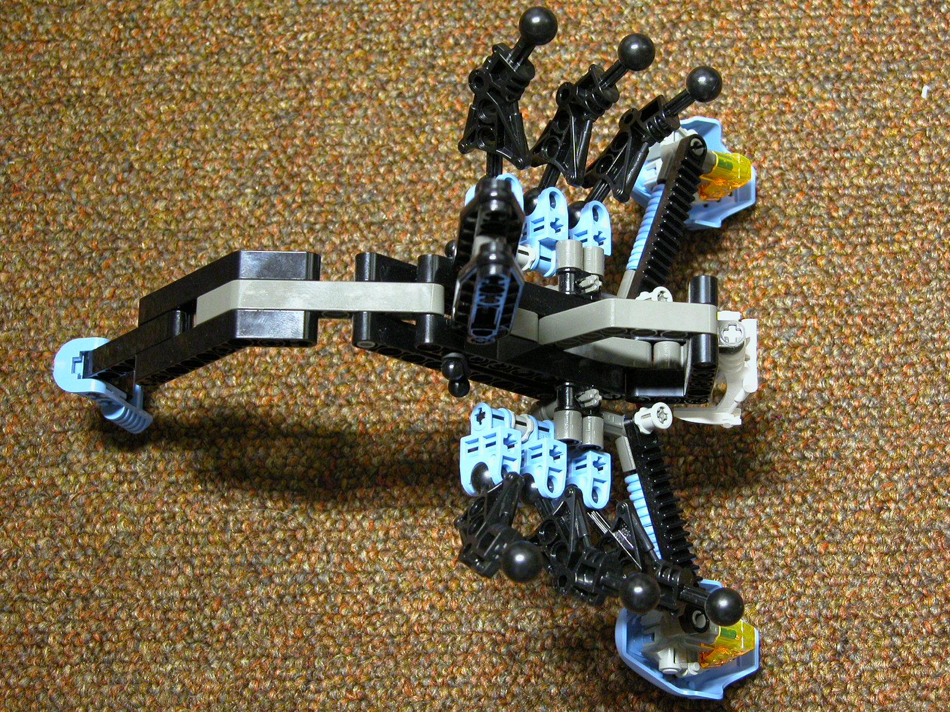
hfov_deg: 22.8
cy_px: 356
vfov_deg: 17.2
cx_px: 475
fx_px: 2360
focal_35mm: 86
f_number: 3.5
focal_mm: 22.3
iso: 400
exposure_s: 1/3.3
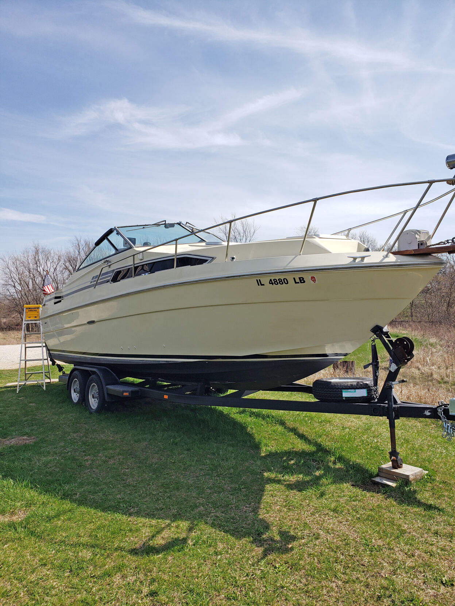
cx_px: 228
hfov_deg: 53.1
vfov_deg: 67.3
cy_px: 303
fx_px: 456
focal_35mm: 26
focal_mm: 4.3
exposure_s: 1/1433
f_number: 2.4
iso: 50
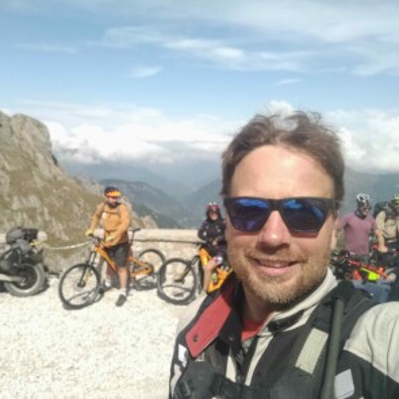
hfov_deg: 64.1
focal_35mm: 24
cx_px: 149
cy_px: 197
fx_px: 313
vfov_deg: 65.0
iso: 125
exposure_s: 1/2408
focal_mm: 3.52
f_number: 2
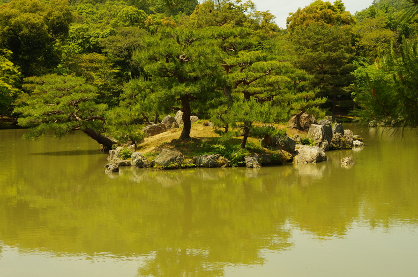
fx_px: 718
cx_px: 213
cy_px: 137
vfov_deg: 21.8
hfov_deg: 32.4
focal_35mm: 62
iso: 200
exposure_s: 1/400
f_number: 7.1
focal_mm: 36
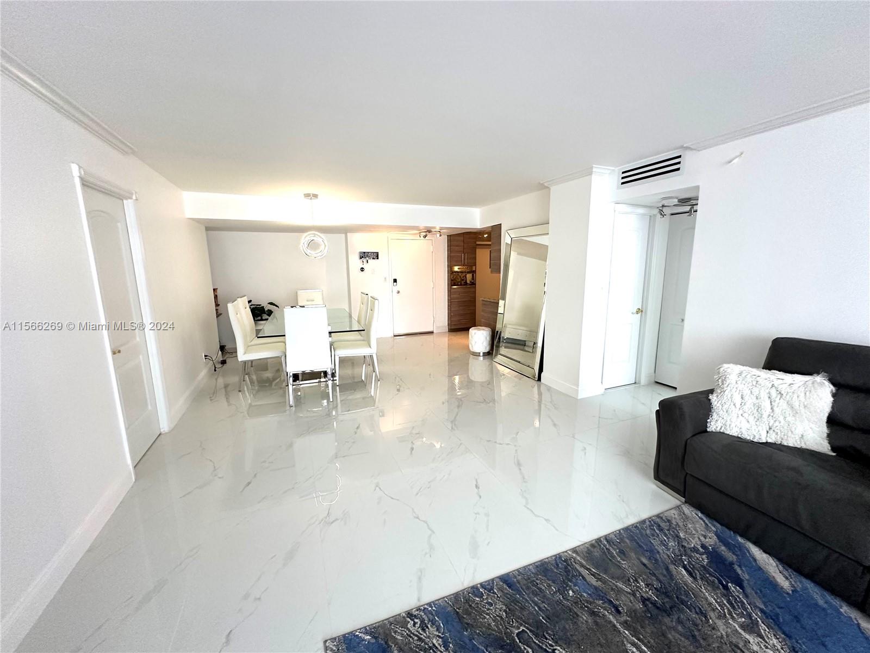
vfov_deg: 85.7
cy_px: 326
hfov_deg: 102.1
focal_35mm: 14
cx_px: 435
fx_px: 352
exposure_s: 1/120
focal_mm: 2.22
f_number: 2.2
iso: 250
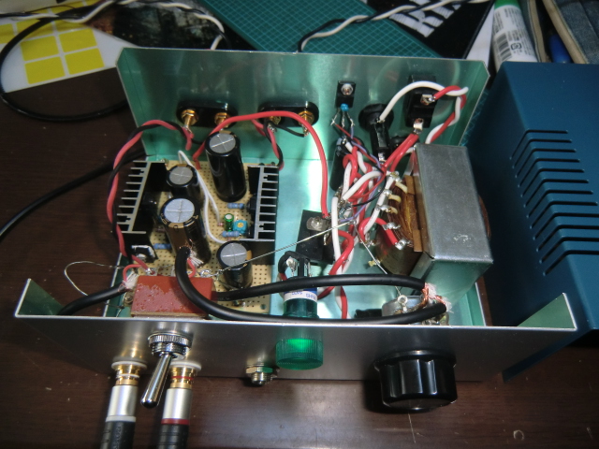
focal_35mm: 24
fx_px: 415
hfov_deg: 71.6
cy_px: 224
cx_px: 300
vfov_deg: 56.8
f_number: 3.2
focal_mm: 4.3
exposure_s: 1/40
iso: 200
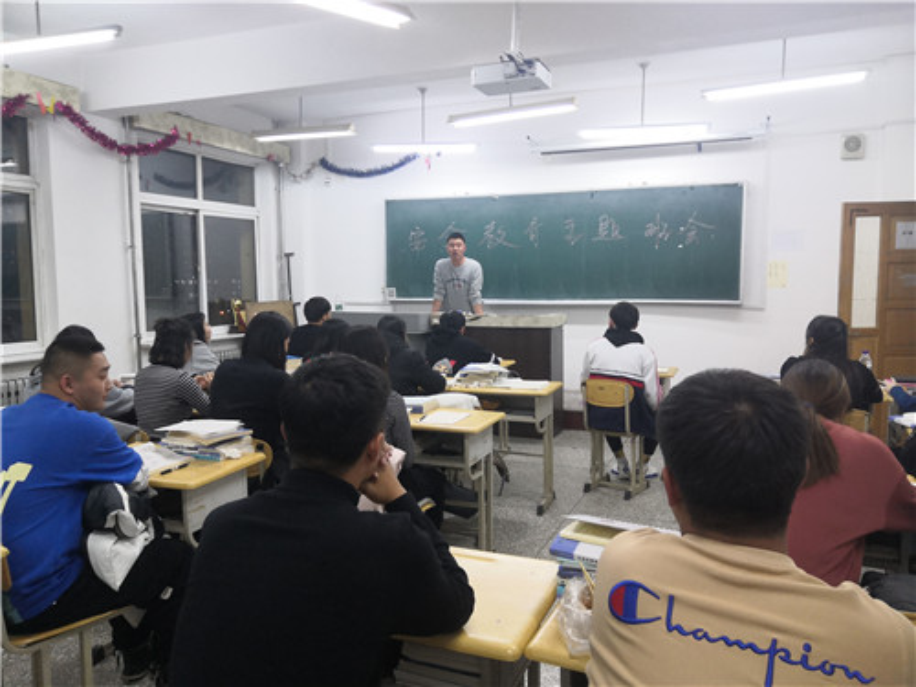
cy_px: 344
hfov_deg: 65.3
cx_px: 458
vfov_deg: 51.4
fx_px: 714
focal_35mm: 27
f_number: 1.8
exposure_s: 1/30
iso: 250
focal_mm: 3.95
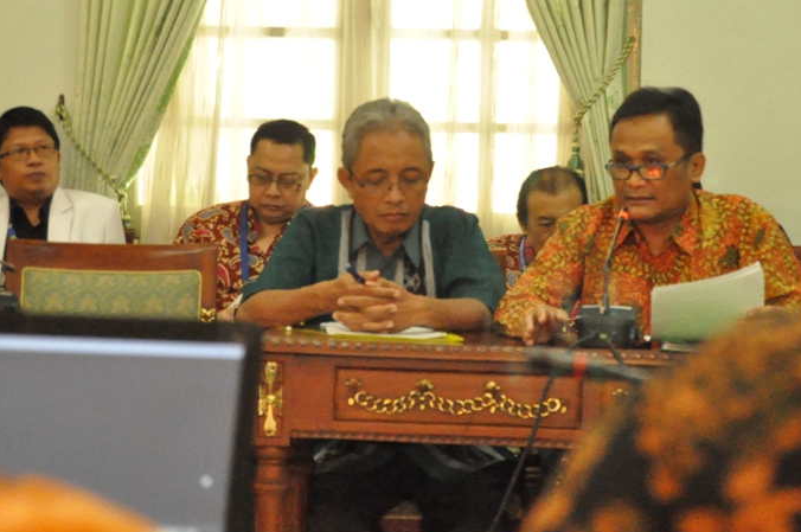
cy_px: 165
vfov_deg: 11.2
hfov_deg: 16.8
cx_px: 494
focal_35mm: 122
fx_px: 2705
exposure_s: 1/40
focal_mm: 55
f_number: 5.6
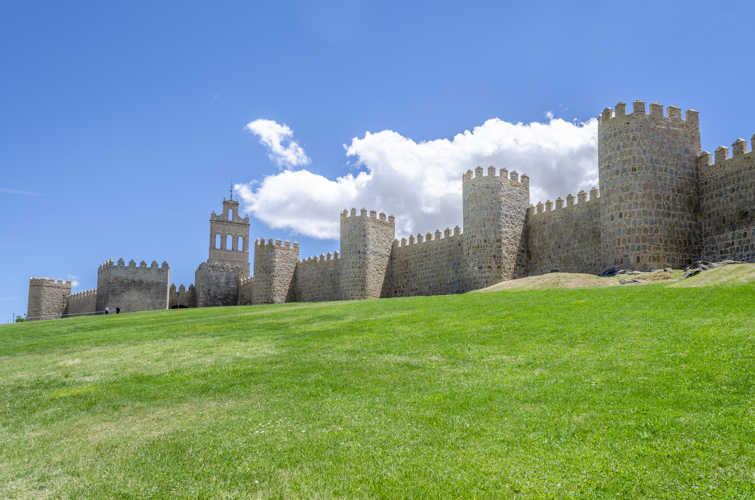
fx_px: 628
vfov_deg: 43.4
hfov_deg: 62.0
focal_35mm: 30
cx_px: 378
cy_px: 250
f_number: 11
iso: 100
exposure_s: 1/125
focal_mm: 20
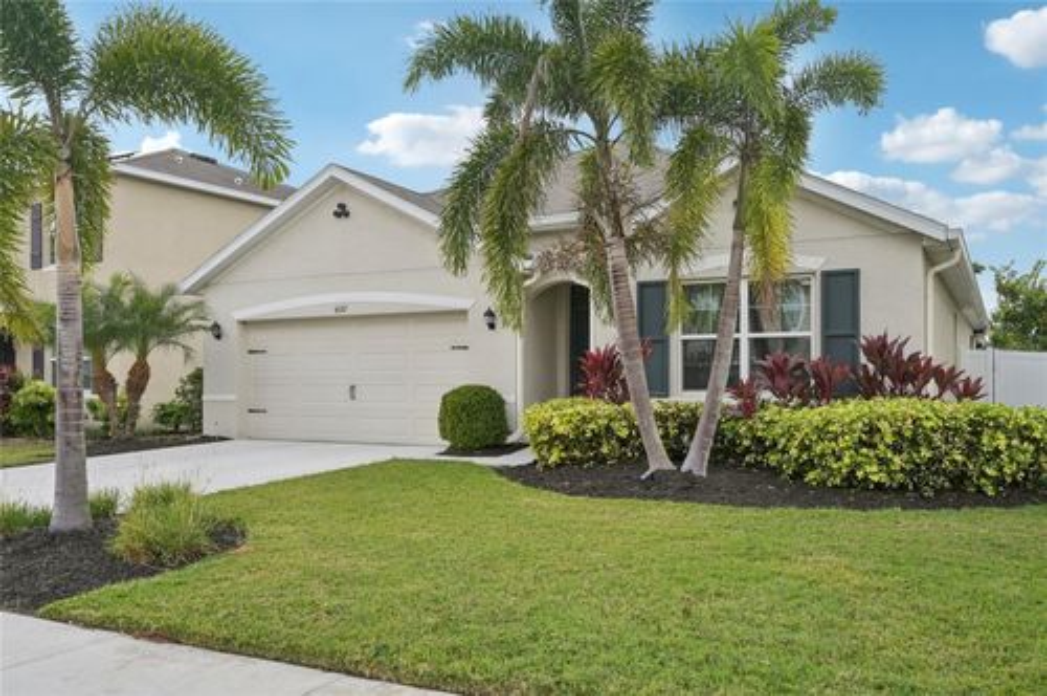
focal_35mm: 30
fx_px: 857
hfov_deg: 62.8
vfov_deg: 44.2
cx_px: 524
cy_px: 348
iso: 400
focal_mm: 29.5
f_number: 8
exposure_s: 1/640
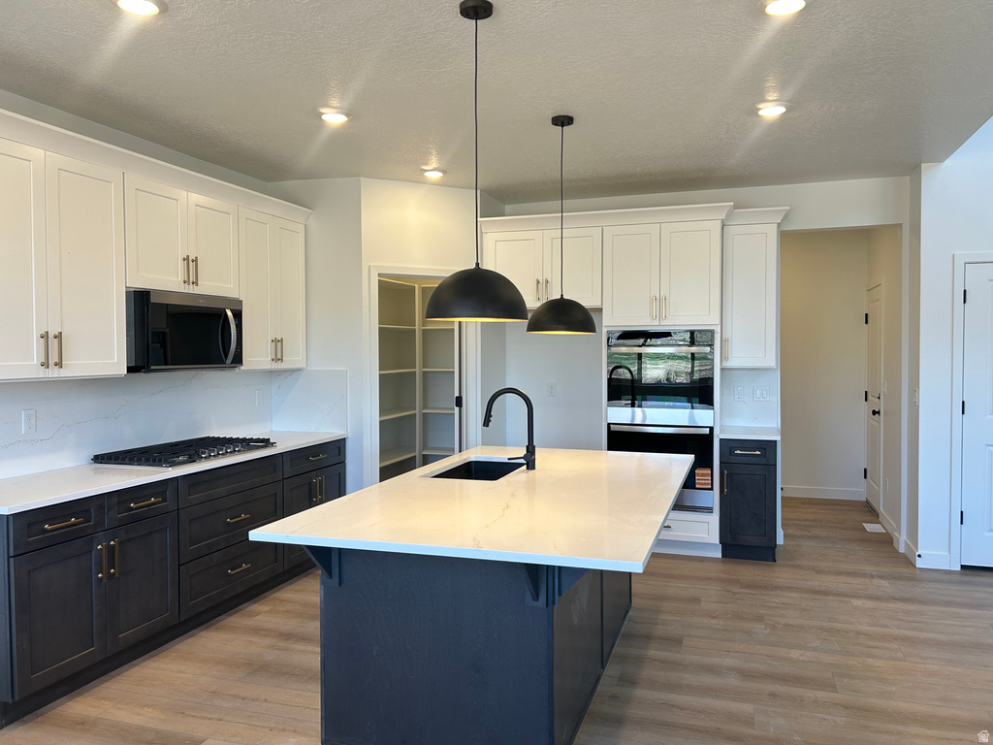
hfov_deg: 67.3
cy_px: 372
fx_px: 746
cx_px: 496
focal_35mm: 26
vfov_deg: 53.1
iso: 64
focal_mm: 5.7
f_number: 1.5
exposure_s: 1/120
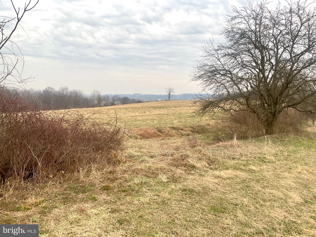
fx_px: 265
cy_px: 118
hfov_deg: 61.7
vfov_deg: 48.2
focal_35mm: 29
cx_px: 158
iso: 16
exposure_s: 1/120
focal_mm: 3
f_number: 1.8
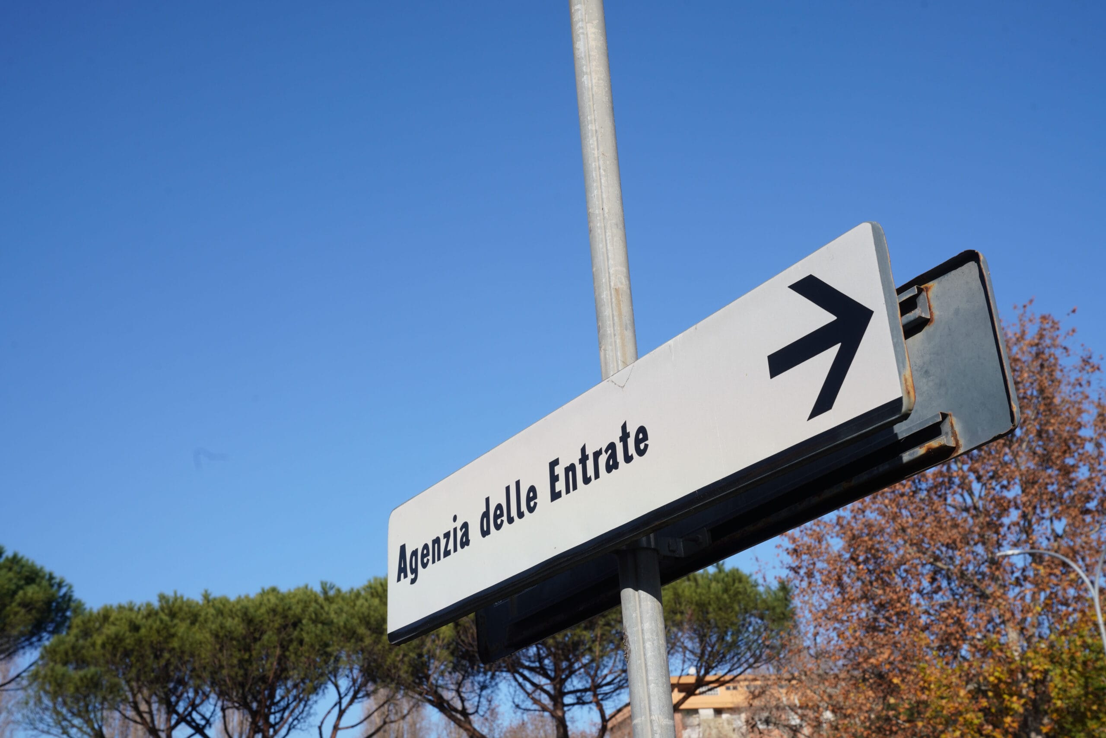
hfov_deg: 41.1
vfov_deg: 28.1
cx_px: 553
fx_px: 1475
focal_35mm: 48
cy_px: 369
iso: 200
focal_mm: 48
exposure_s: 1/250
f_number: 11
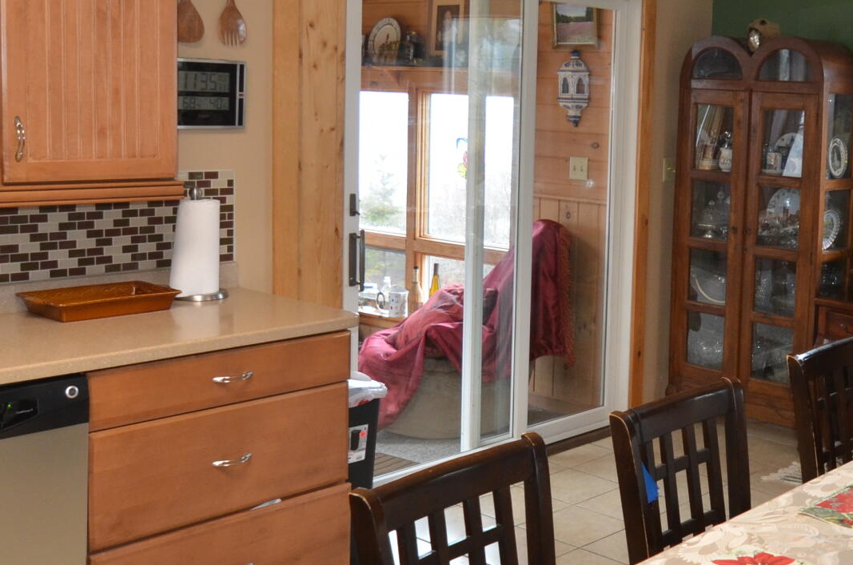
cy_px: 230
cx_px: 727
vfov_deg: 28.8
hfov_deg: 40.1
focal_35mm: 46
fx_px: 1097
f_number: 2.8
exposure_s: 1/125
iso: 400
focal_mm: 11
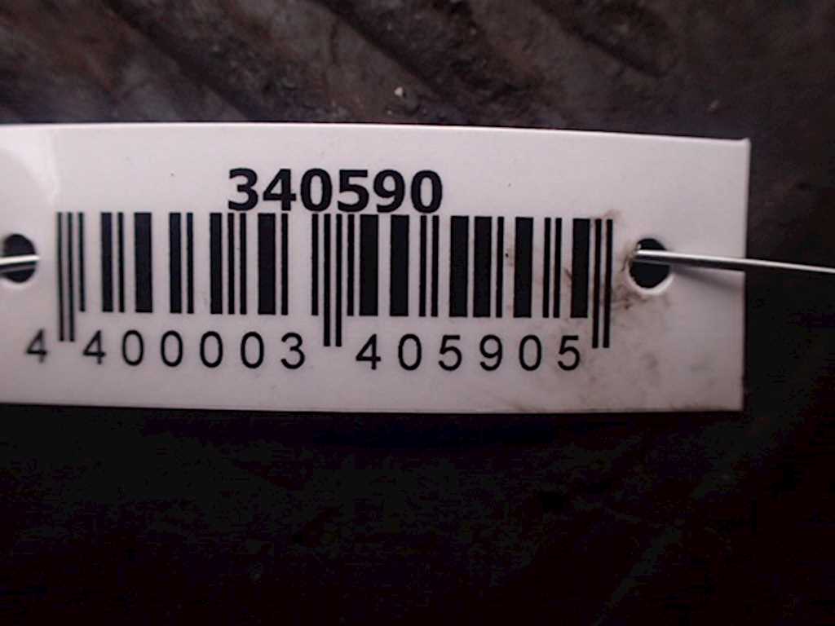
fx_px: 724
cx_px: 418
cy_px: 313
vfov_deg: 46.8
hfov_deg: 60.0
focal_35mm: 30
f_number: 2.3
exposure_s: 1/60
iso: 800
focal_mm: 5.5
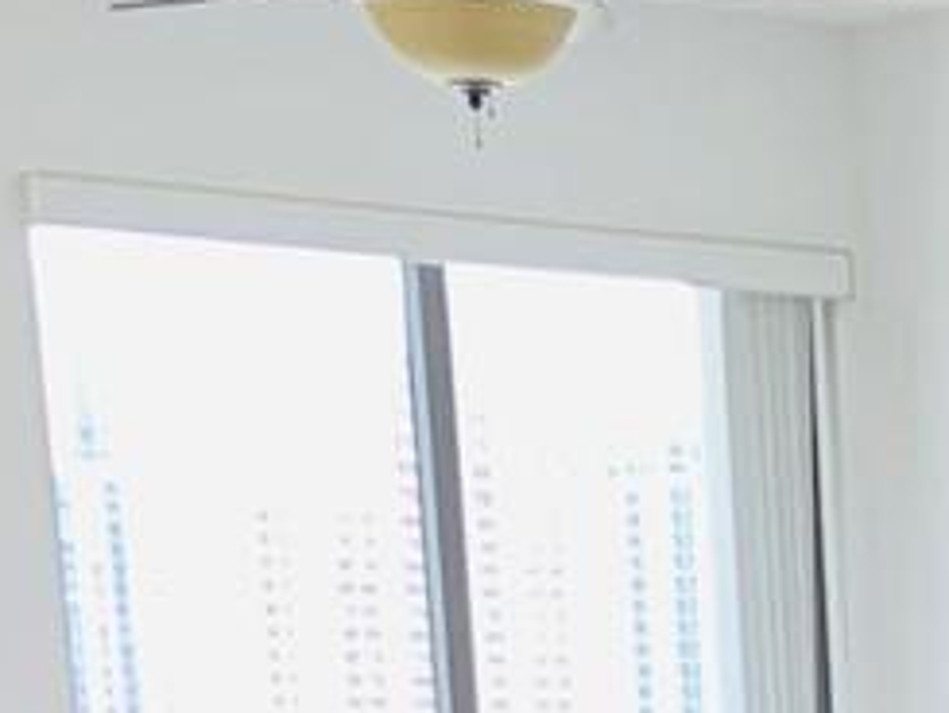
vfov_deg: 7.6
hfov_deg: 11.1
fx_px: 4663
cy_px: 2182
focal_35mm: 170
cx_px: 1507
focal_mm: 4.25
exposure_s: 1/60
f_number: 1.8
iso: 50
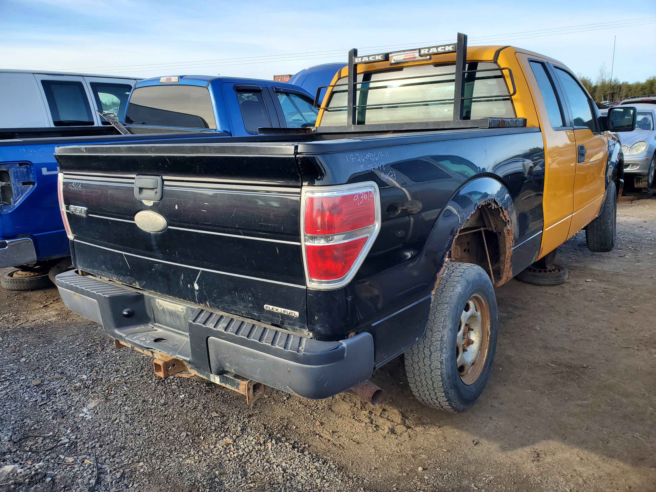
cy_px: 246
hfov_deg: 67.3
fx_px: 493
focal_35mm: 26
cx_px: 328
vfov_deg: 53.1
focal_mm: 4.3
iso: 50
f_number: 2.4
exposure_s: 1/399
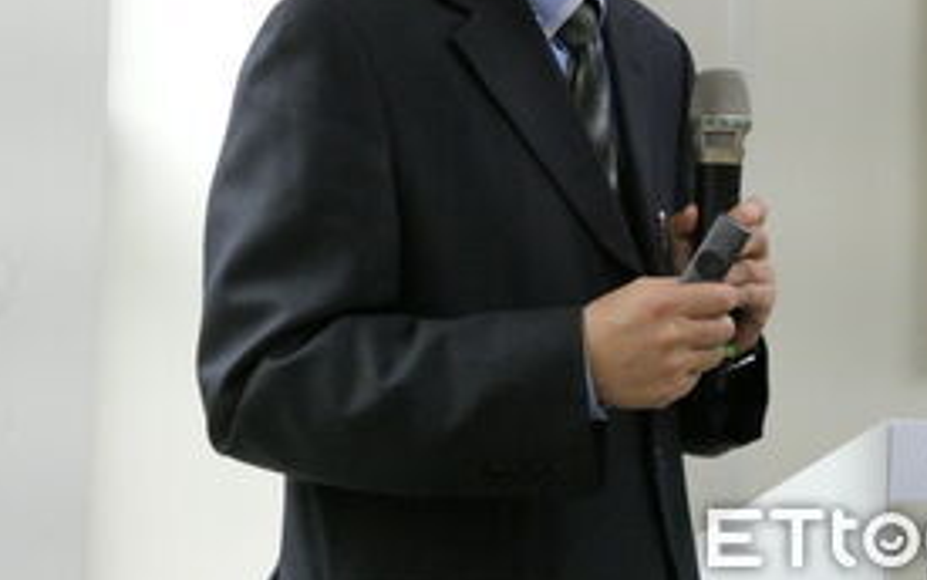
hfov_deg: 18.2
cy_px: 101
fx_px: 2881
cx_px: 647
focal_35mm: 114
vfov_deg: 11.4
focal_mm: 13.2
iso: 1000
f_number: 5
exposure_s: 1/80
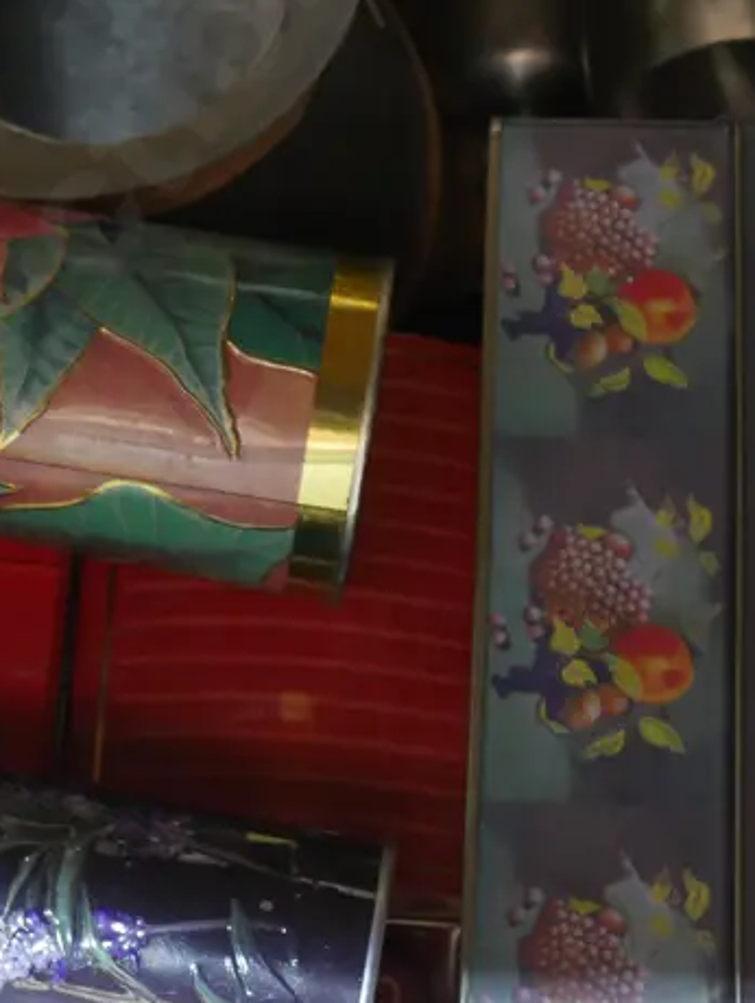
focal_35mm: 129
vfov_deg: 15.2
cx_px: 34
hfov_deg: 11.4
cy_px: 297
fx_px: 3745
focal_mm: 29
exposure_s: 1/60
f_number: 5.4
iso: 1600
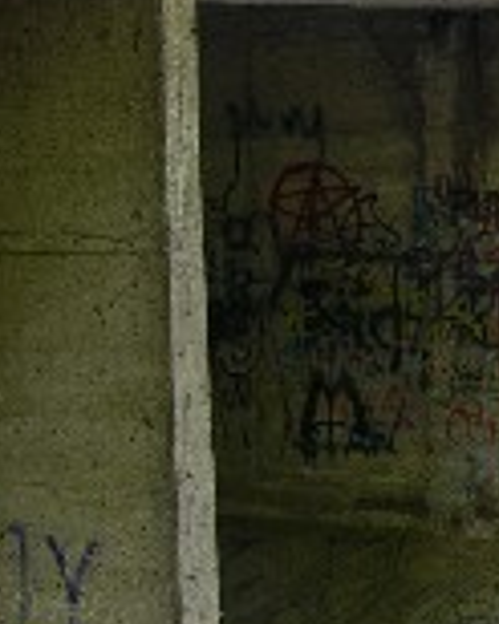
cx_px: 761
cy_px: 336
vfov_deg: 14.8
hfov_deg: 11.4
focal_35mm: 130
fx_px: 2402
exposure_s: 1/17.8
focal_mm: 8.9
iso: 50
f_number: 2.8
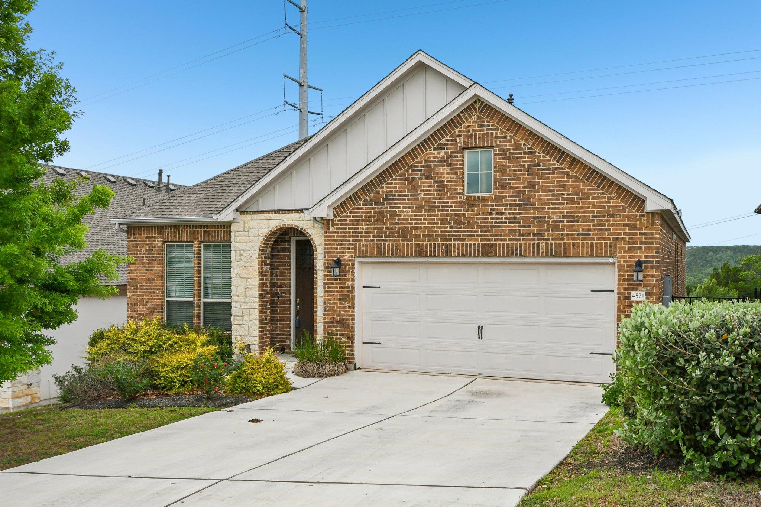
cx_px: 380
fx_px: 761
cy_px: 254
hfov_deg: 53.1
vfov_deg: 36.9
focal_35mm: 36
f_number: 8
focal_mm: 24
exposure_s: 1/1250
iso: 400
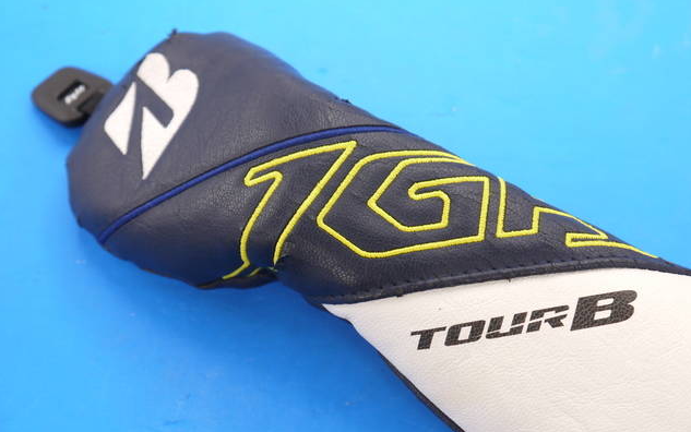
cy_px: 207
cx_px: 346
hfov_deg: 34.0
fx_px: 1130
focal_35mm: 60
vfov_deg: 21.7
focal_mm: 28
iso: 400
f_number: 4.8
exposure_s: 1/60
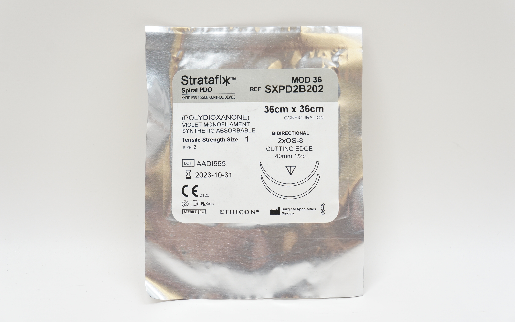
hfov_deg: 41.1
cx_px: 258
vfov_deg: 26.3
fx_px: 688
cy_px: 157
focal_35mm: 49
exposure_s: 1/40
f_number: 7.1
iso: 400
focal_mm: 32
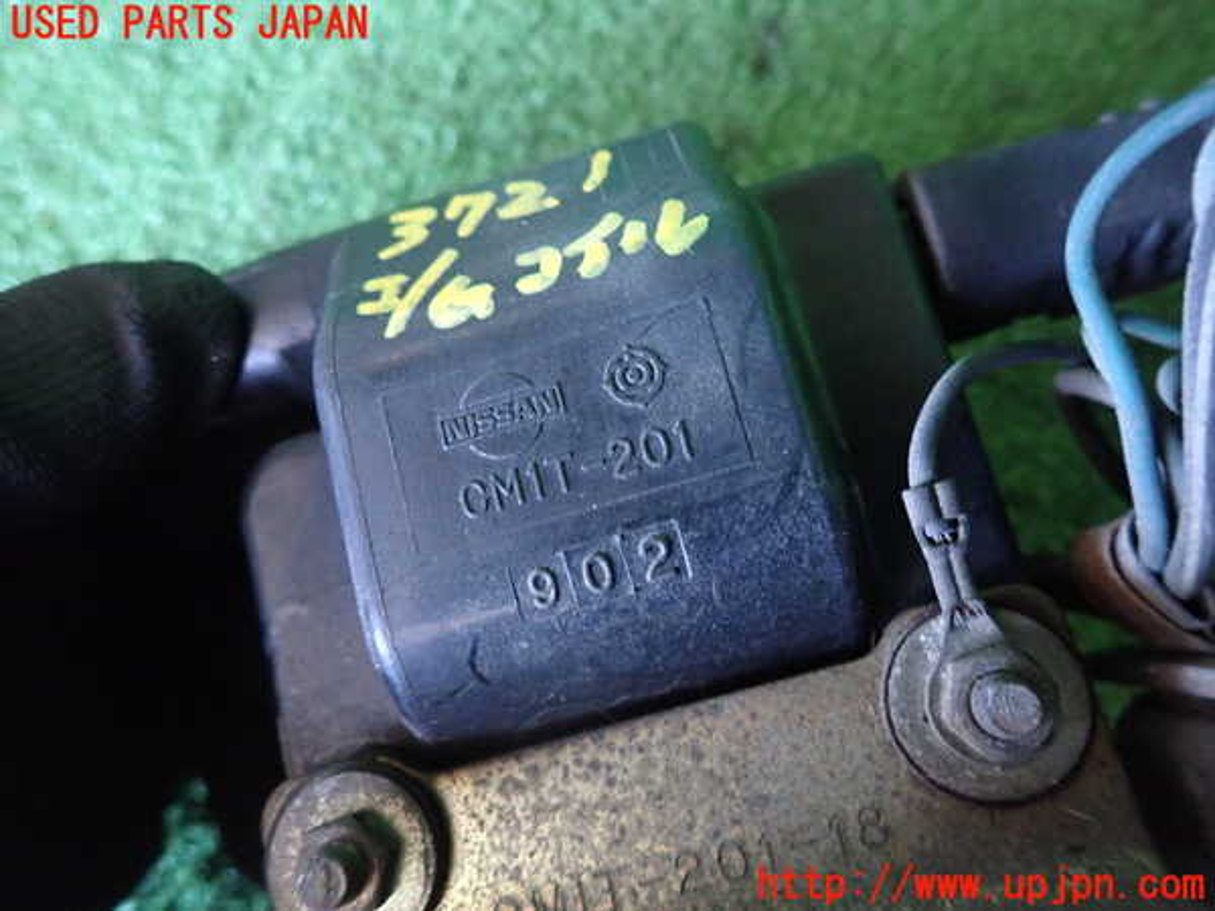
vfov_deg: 54.9
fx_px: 877
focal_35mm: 25
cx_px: 608
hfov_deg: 69.4
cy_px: 456
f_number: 2
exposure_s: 1/30
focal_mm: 4.5
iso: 800
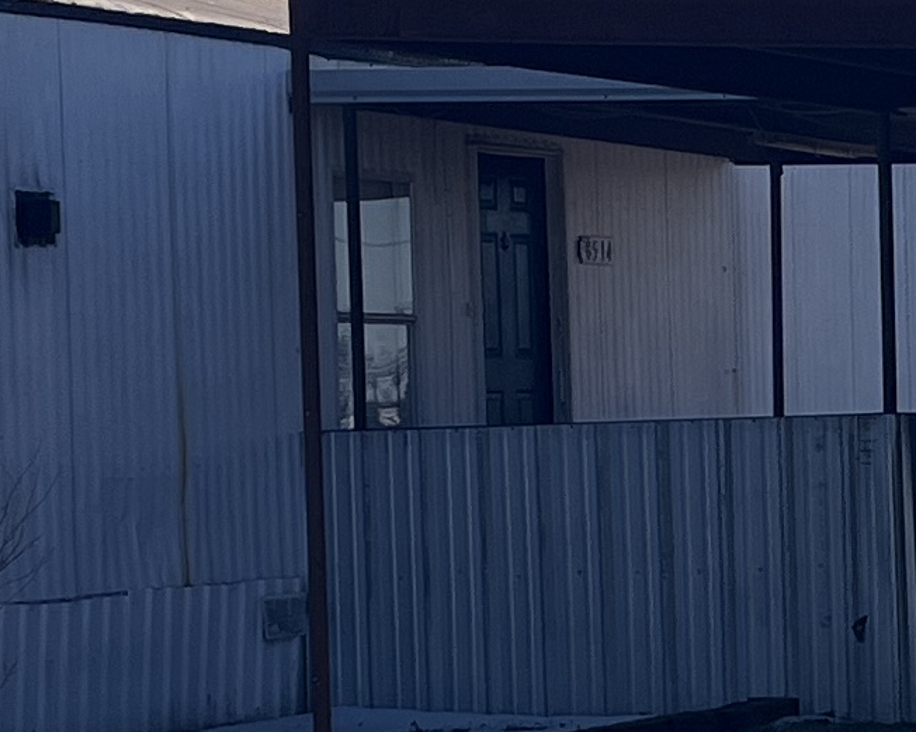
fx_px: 4254
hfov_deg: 12.1
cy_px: 545
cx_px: 1006
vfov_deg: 9.8
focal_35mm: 157
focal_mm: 5.1
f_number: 1.6
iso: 50
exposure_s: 1/7874
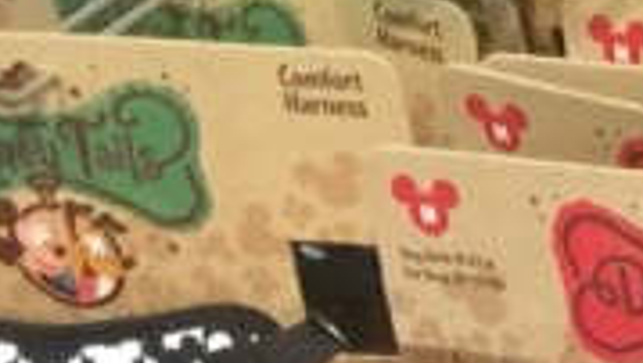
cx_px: 1771
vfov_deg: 5.7
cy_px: 331
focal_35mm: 212
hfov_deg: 8.8
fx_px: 3617
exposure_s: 1/10
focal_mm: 4.15
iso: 125
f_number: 2.2
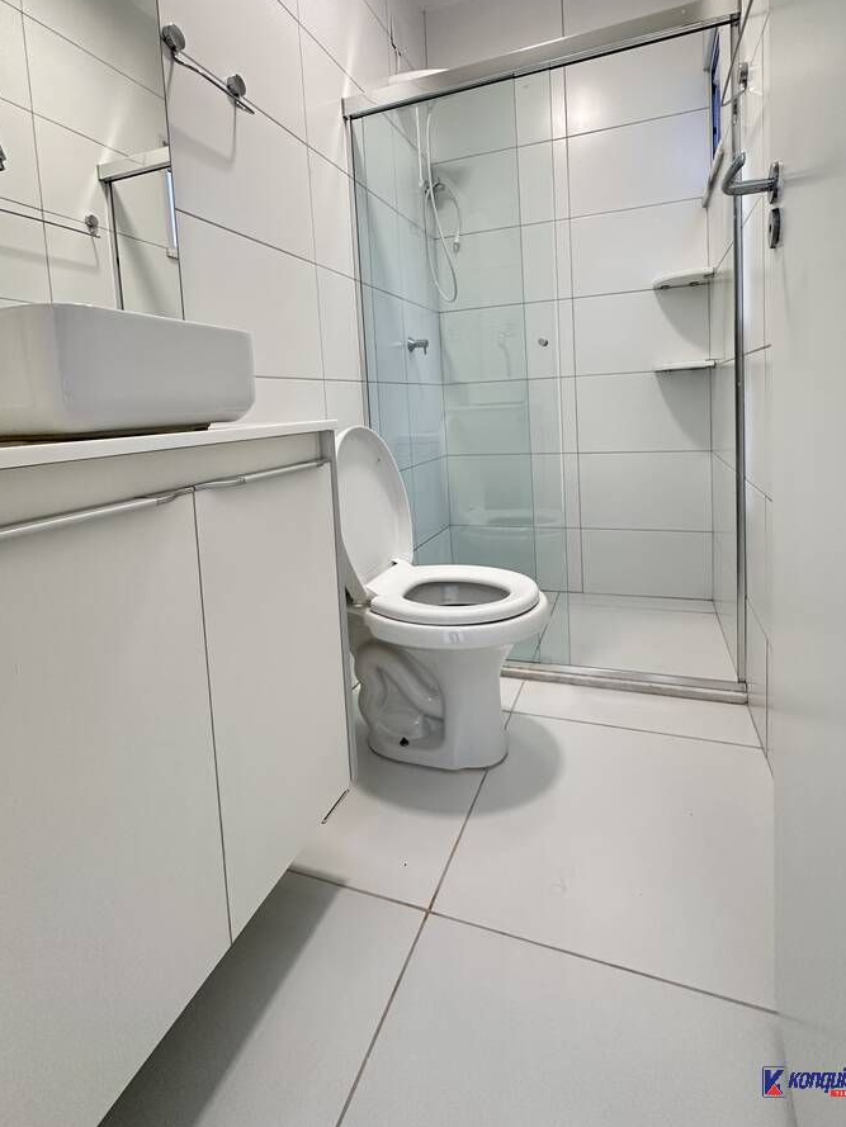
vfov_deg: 89.8
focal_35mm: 17
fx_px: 554
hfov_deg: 74.7
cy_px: 446
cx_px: 445
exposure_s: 1/120
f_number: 2.2
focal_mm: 2.22
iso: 250
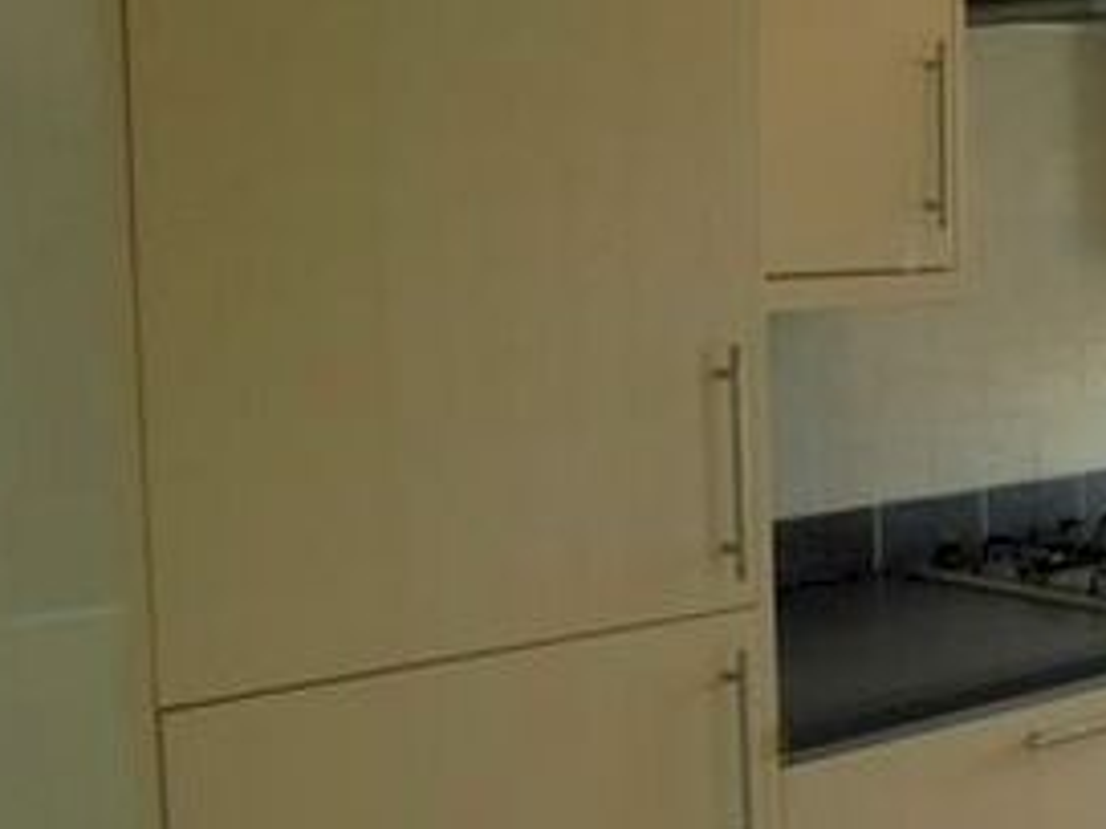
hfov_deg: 25.6
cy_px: 347
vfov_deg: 21.9
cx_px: 1370
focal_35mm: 67
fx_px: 2141
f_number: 3.5
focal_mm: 4.6
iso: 100
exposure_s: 1/30
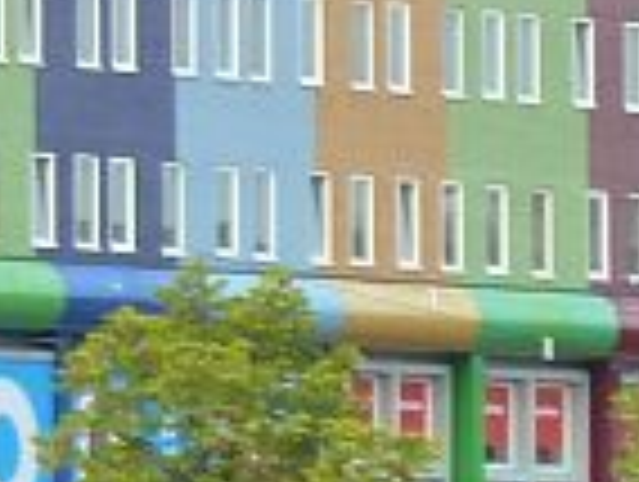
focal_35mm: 800
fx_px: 14793
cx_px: -994
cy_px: 113
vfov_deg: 1.9
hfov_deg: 2.5
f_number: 4.4
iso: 160
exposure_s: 1/50
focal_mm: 18.2
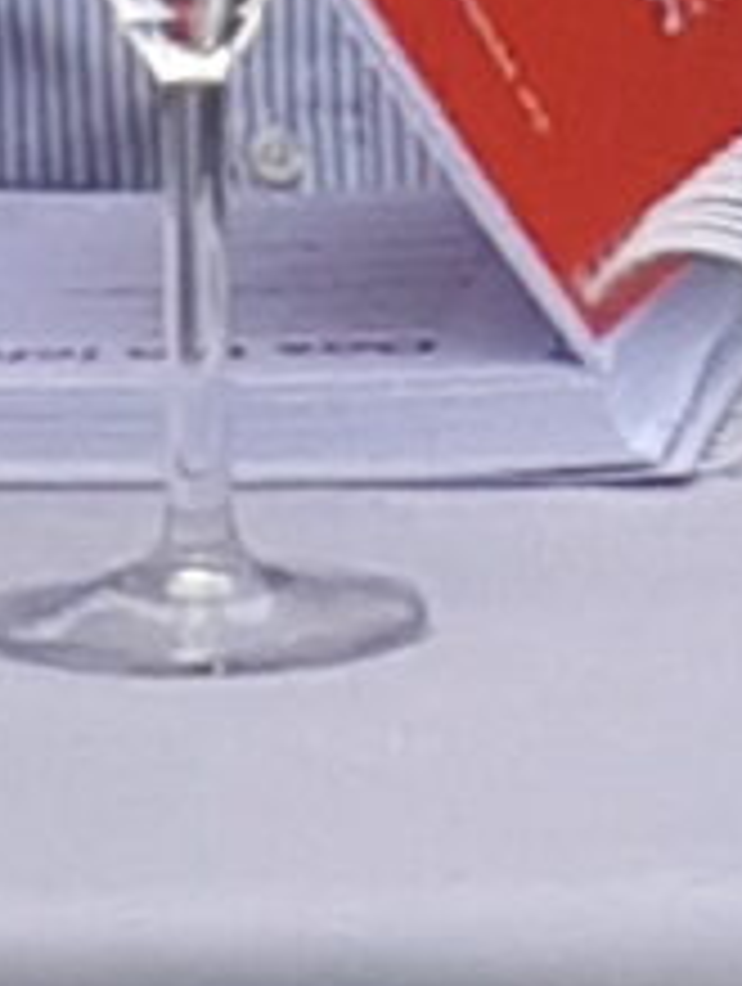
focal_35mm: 210
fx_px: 5984
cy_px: -1308
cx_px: 836
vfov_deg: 8.6
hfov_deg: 7.1
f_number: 1.9
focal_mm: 3.6
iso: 40
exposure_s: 1/333
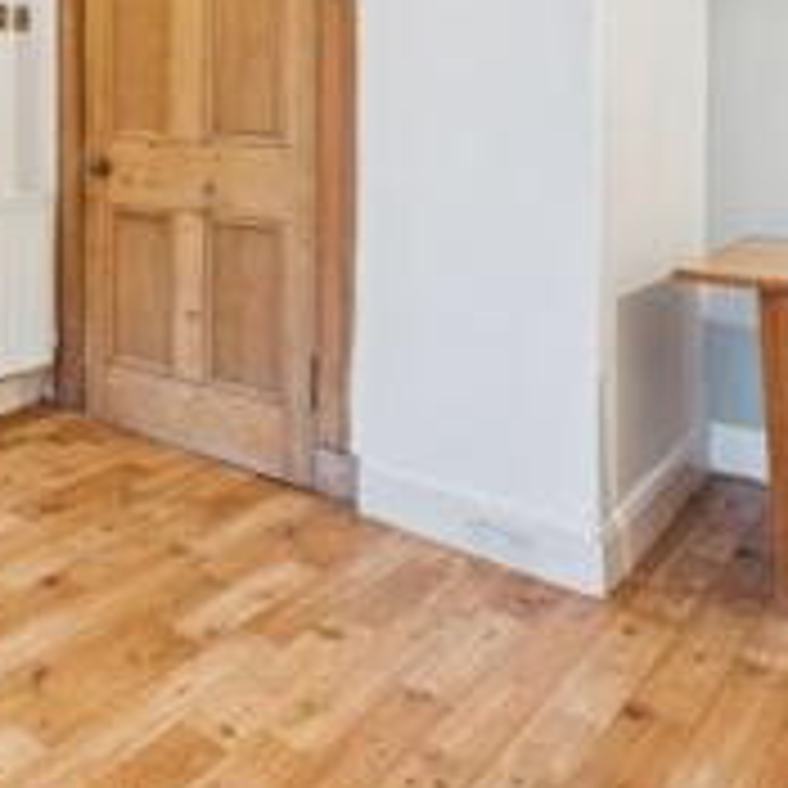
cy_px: 124
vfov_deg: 42.3
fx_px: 953
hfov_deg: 35.6
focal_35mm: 37
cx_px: -149
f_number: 4
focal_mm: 16
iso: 800
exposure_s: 1/30
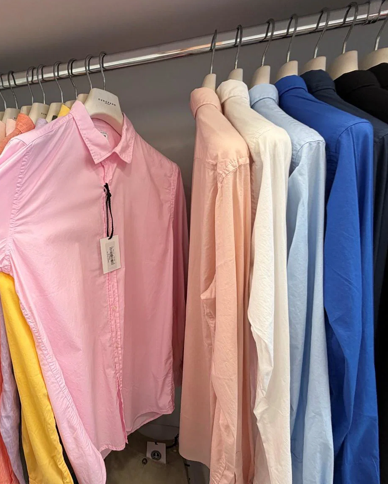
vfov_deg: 83.3
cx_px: 92
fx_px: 273
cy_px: 241
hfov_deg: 66.0
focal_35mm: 19
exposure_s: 1/61
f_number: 2.2
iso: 100
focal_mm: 2.22
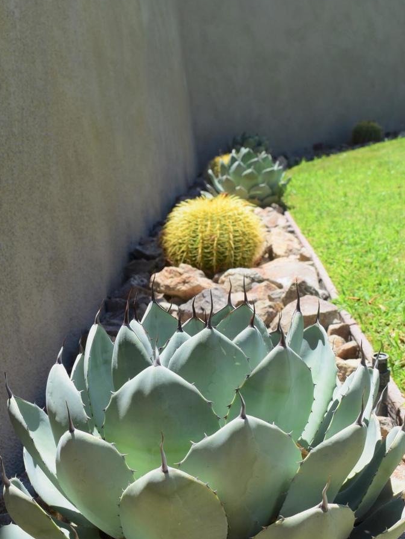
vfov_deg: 34.3
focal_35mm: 56
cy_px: 289
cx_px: 201
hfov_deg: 26.1
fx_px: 874
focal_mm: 34
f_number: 11
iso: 400
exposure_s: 1/400
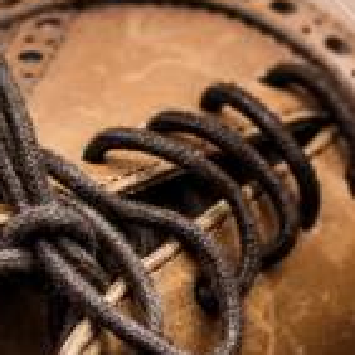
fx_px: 4560
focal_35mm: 393
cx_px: 549
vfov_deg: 4.4
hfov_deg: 4.4
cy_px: 570
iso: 320
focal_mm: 50
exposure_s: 1/160
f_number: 2.8
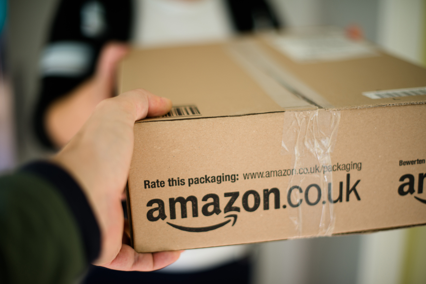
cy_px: 142
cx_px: 213
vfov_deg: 27.0
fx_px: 592
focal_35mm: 50
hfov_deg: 39.6
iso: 100
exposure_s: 1/40
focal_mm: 50
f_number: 1.4
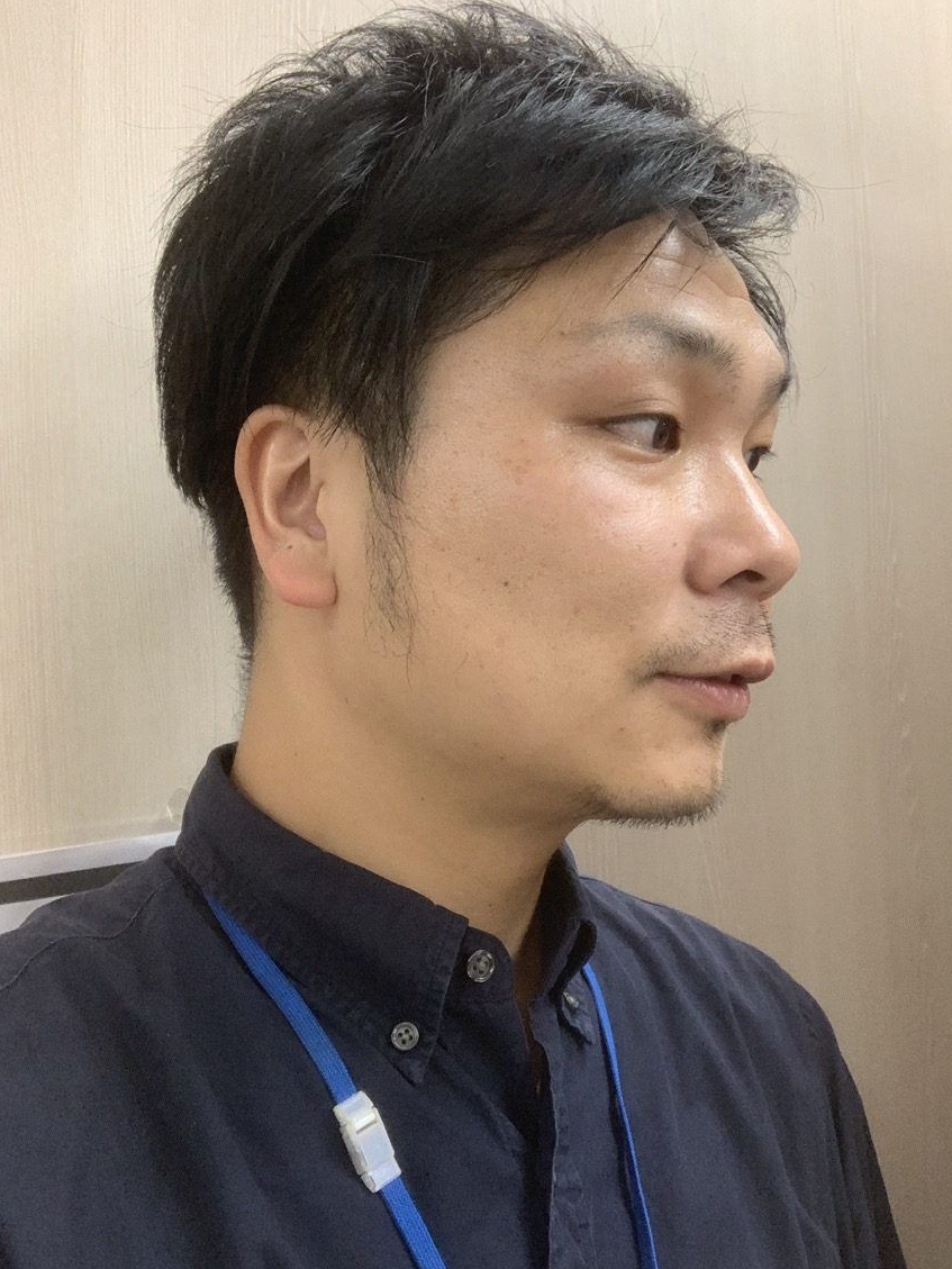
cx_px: 492
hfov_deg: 41.8
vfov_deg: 53.9
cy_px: 614
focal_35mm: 34
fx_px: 1247
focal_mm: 2.87
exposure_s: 1/60
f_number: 2.2
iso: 200
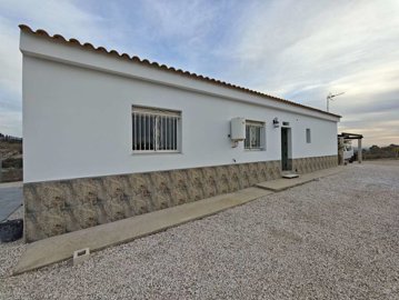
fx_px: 162
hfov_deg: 102.0
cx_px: 200
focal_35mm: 14
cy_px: 150
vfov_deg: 85.8
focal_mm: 2.16
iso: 50
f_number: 2.2
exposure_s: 1/135
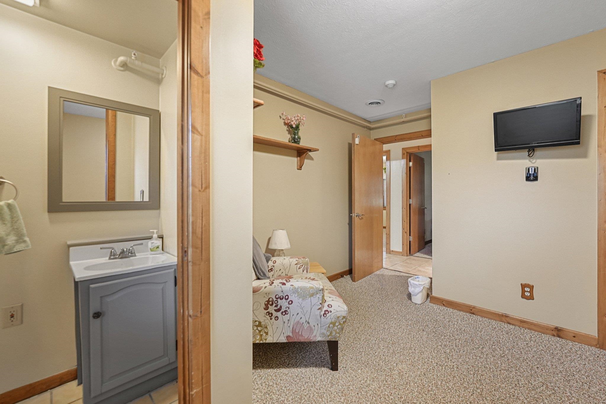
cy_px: 202
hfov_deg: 104.2
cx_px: 303
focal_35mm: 14
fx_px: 236
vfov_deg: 81.3
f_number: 3.2
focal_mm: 14
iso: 2500
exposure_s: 1/50
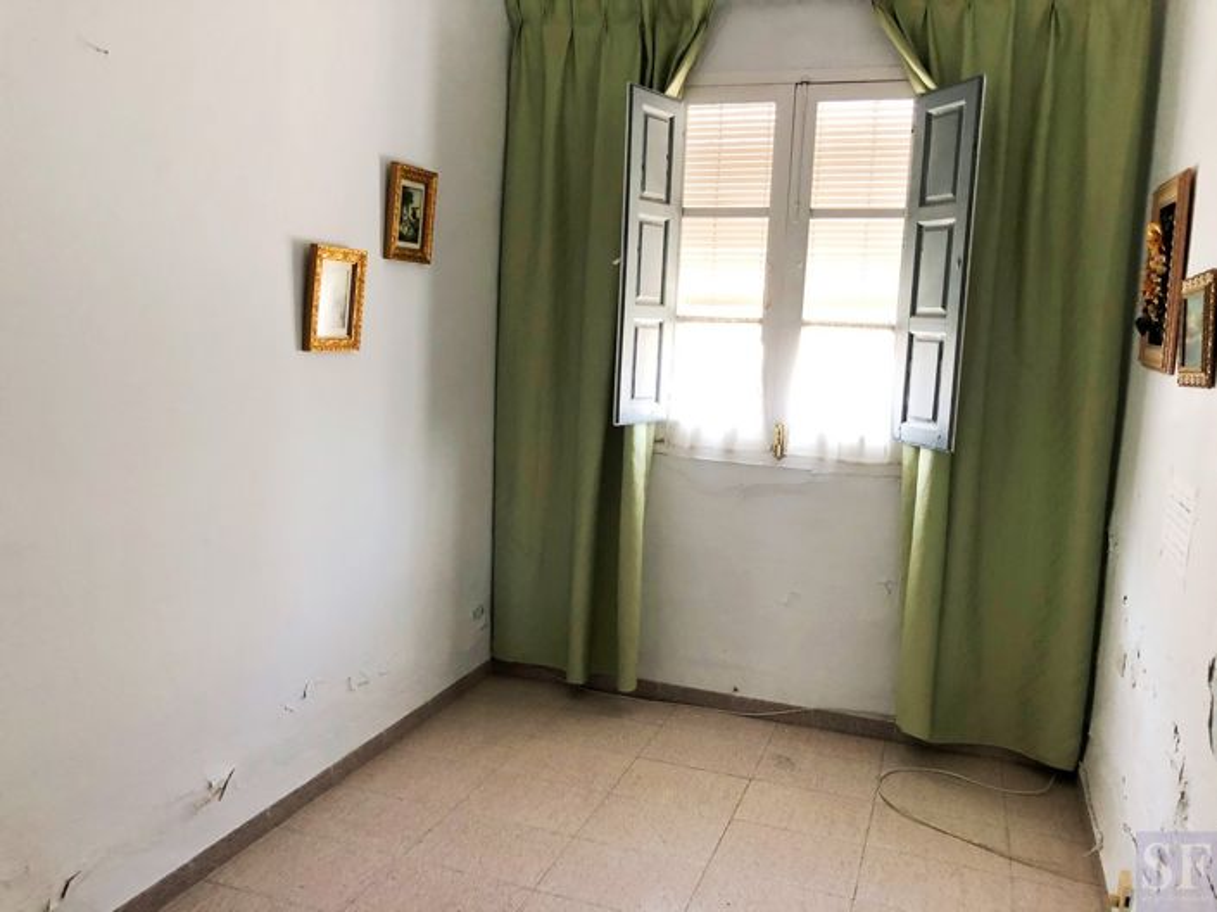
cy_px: 456
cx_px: 608
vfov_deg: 49.7
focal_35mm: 28
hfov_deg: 63.5
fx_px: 984
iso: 50
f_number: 1.8
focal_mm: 3.99
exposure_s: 1/15
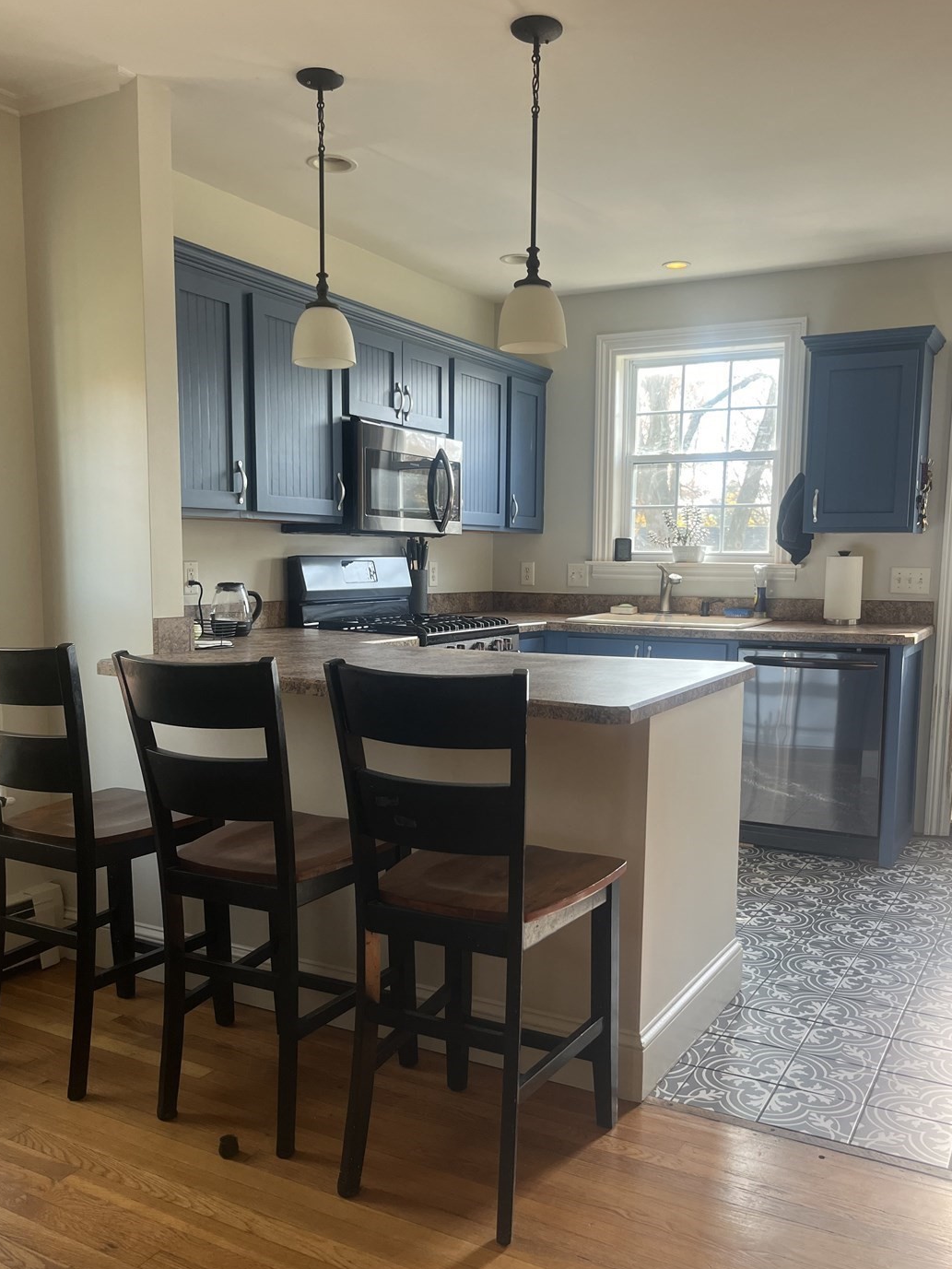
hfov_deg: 48.2
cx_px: 510
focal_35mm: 29
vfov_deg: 61.5
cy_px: 691
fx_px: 1063
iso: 100
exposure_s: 1/121
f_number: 1.6
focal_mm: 5.1
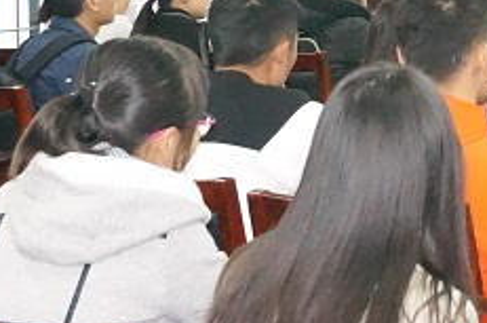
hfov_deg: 12.9
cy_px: -41
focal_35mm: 156
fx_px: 2111
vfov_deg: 8.7
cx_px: 561
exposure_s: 1/100
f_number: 9
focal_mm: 37
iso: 12800
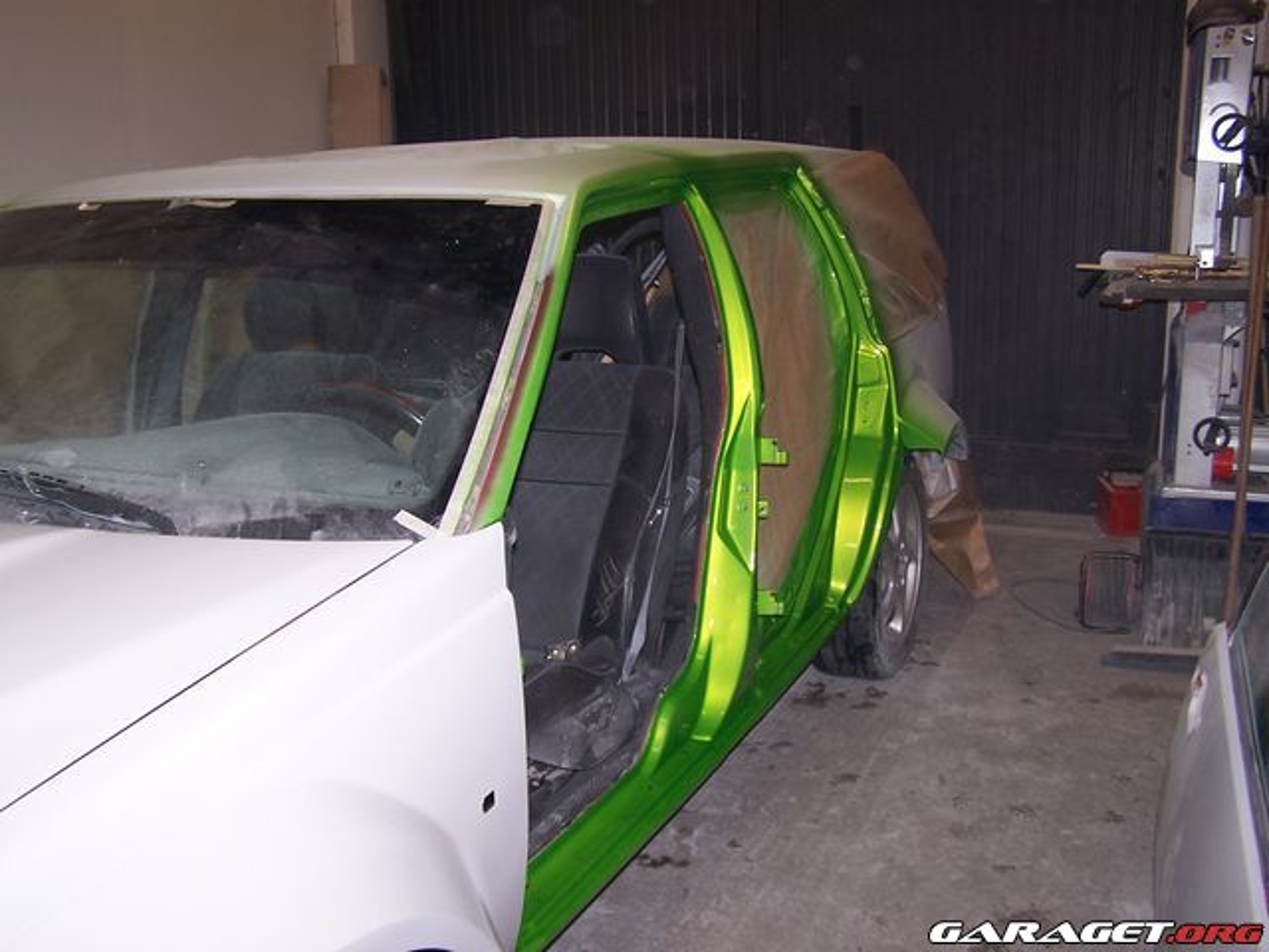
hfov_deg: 49.0
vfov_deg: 37.7
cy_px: 476
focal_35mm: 38
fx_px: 1393
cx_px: 634
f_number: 2.8
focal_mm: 6.3
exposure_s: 1/60
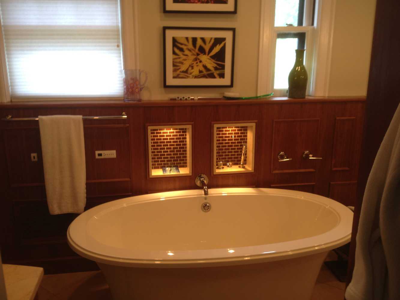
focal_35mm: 35
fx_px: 404
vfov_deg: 40.7
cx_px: 200
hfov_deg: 52.6
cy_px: 150
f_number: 2.4
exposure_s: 1/20
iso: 50
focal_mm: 4.28
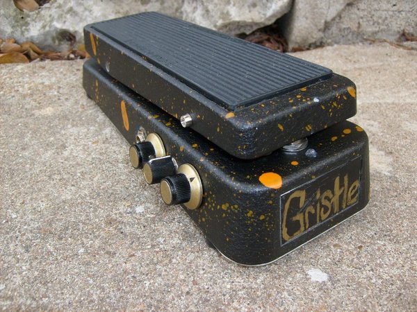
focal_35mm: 35
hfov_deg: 52.6
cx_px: 208
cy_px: 156
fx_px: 422
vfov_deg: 40.7
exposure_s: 1/45
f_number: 2.8
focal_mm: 5.8
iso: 100
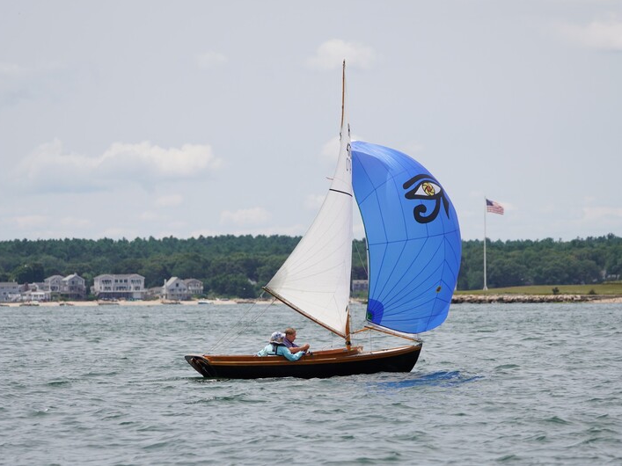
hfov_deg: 6.9
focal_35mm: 286
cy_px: 233
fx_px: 5130
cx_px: 314
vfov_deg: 5.2
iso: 160
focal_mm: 175
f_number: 5
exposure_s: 1/1250
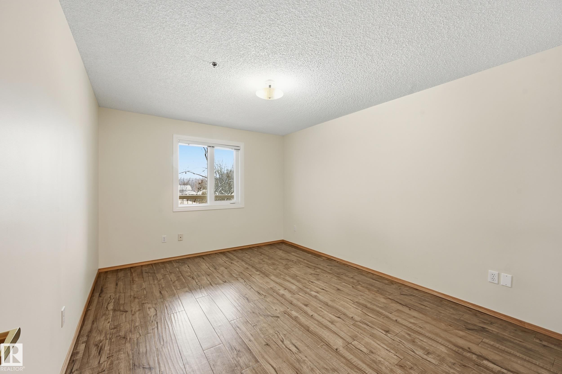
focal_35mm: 14
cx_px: 281
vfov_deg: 81.1
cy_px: 187
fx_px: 218
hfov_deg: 104.3
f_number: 8
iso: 100
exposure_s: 1/15
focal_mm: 14
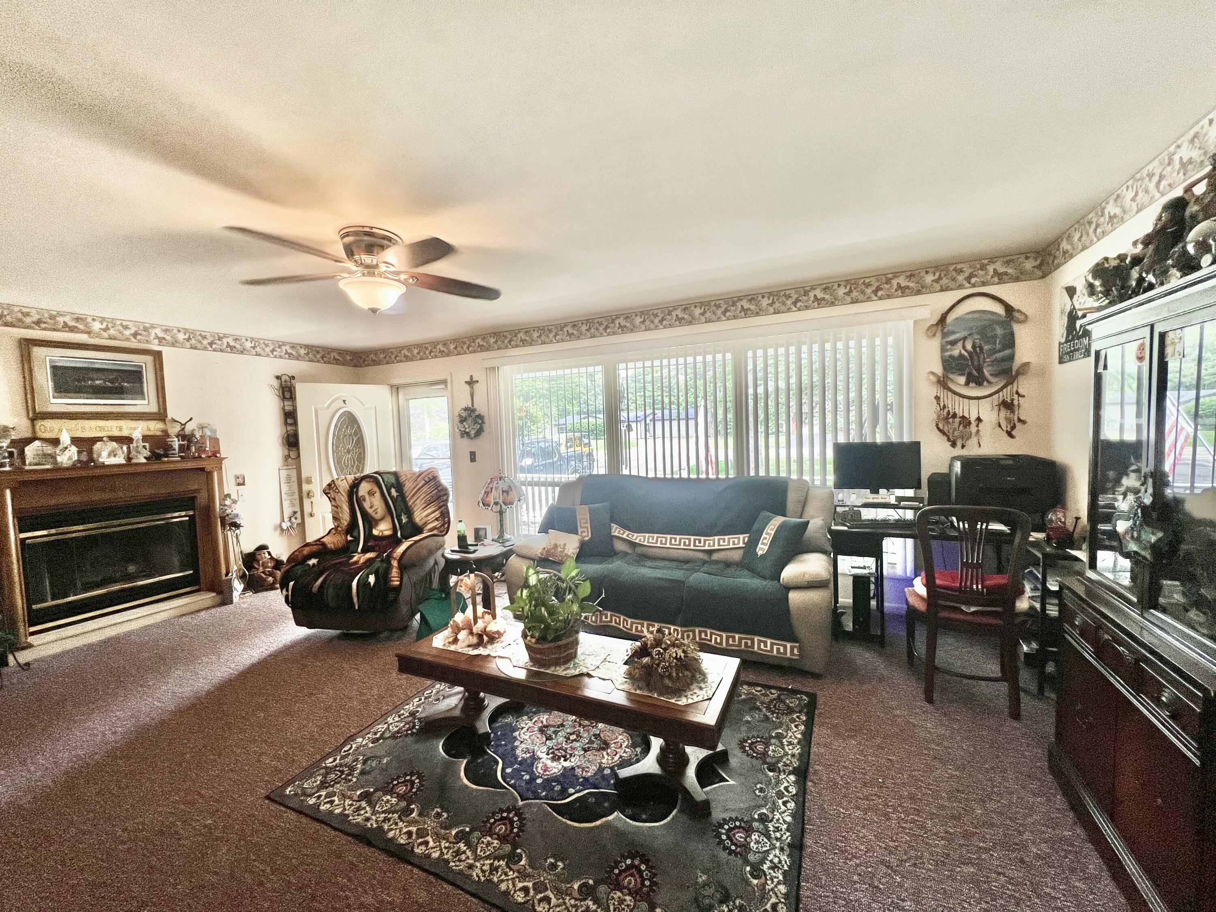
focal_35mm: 13
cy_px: 456
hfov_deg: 106.2
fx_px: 457
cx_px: 608
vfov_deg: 89.9
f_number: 1.8
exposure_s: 1/120
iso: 125
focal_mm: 1.57
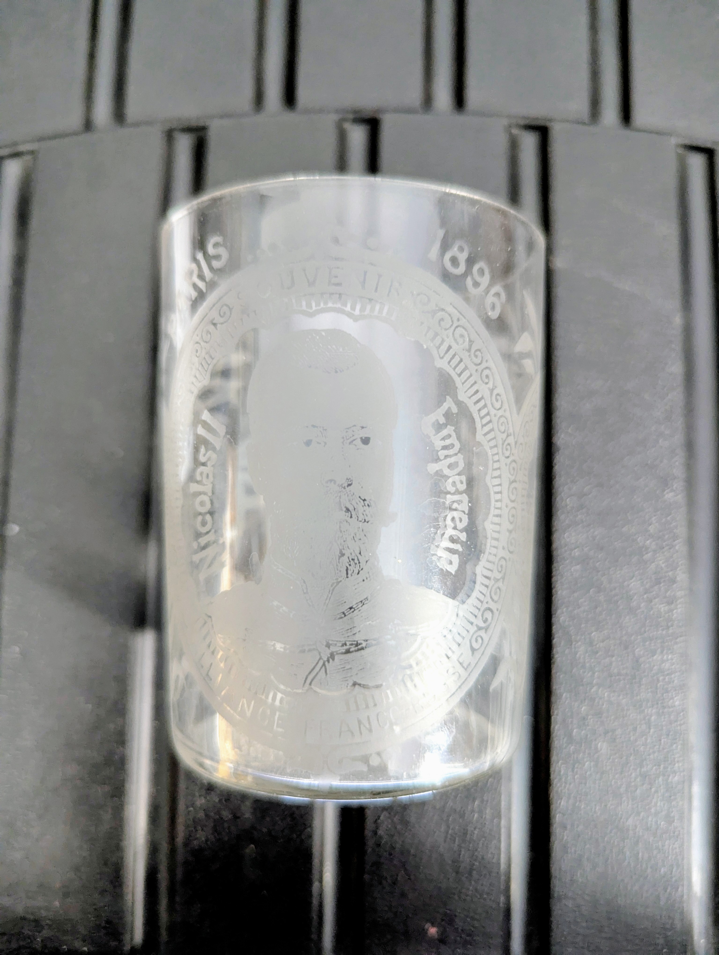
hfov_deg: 56.9
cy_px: 478
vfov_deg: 71.5
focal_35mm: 24
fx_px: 663
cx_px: 360
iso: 1077
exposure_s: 1/35.5
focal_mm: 6.81
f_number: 1.85
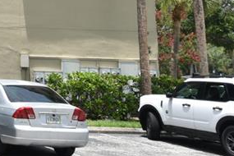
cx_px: -141
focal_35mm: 81
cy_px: -42
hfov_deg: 20.5
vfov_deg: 16.1
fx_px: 525
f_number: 8
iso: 100
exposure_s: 1/250
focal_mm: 15
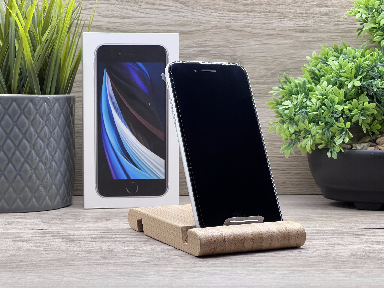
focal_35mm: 77
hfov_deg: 25.3
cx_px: 192
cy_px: 144
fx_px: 854
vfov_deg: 19.1
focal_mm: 9
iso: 100
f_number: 2.8
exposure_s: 1/100
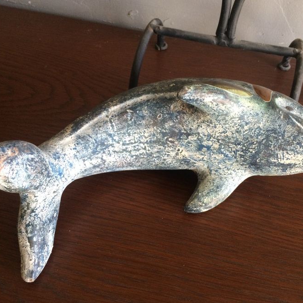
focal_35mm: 36
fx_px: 357
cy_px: 153
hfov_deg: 46.0
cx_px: 163
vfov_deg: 46.0
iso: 64
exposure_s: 1/30
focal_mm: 4.12
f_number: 2.2
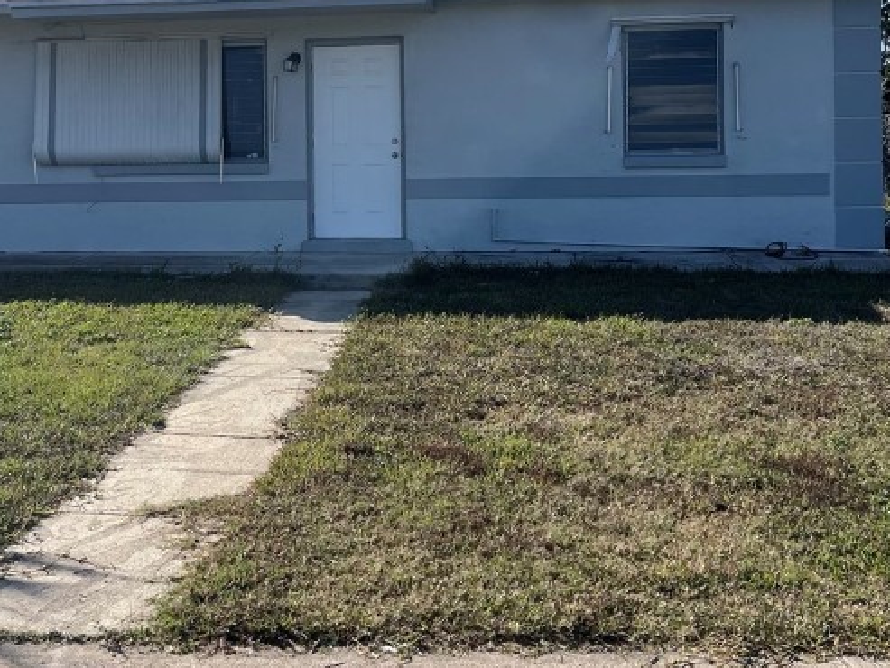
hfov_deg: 35.0
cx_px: 260
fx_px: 1389
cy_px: 155
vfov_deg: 26.6
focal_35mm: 54
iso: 32
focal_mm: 5.1
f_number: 1.6
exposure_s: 1/4717
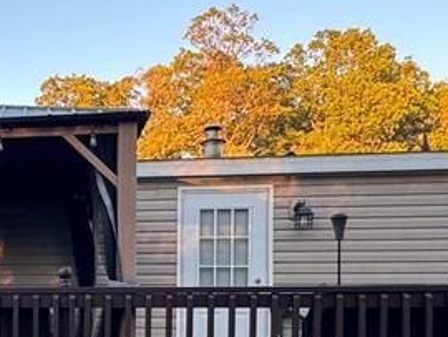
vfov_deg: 26.4
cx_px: -73
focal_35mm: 53
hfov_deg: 31.1
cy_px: 322
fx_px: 687
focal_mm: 2.22
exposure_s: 1/99
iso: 100
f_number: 2.2
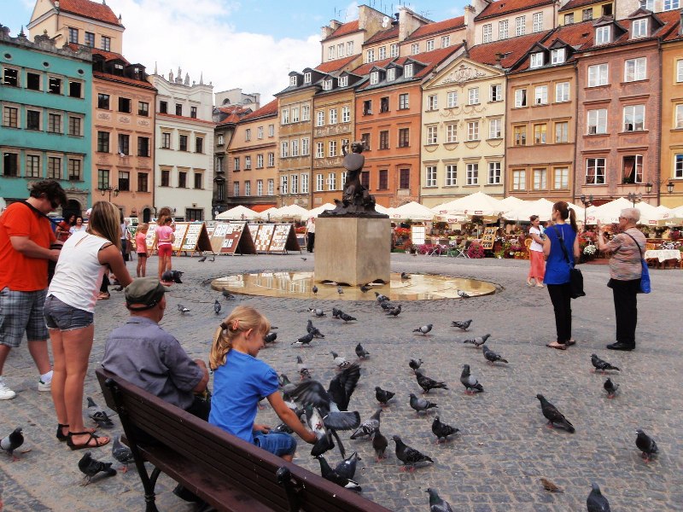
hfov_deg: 63.4
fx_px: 552
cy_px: 256
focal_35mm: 28
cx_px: 342
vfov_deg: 49.7
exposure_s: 1/200
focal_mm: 5
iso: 64
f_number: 5
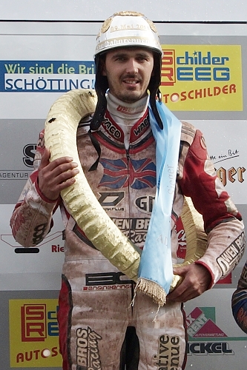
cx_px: 124
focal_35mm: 52
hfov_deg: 25.7
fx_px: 541
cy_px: 185
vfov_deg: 37.9
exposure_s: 1/400
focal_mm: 35
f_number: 7.1
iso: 200
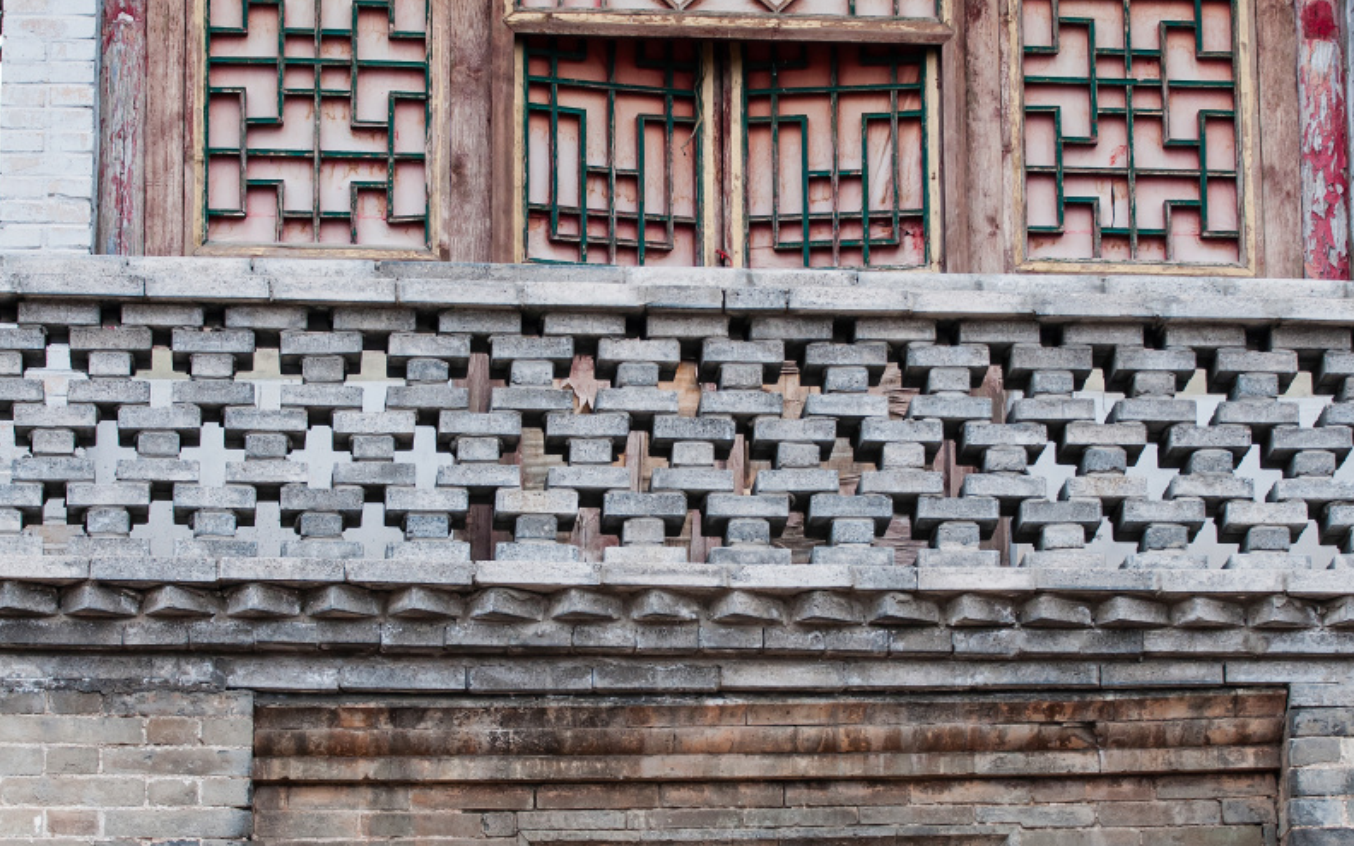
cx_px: 678
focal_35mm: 162
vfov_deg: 8.1
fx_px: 5978
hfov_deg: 12.9
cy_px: 426
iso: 200
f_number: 4
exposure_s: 1/320
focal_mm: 70
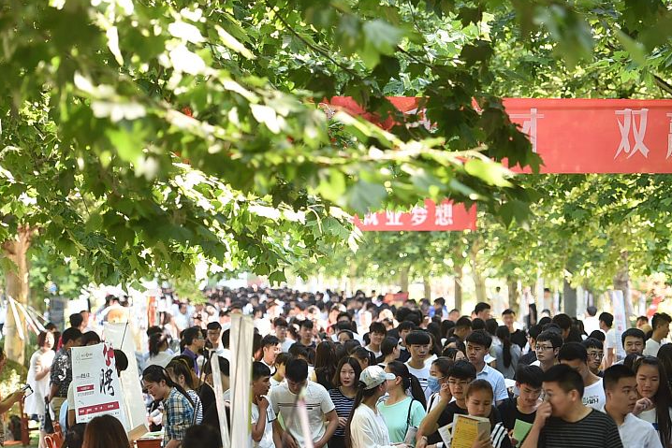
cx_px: 396
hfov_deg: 11.7
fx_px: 3286
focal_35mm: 176
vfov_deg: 7.8
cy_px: 354
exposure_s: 1/800
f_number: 2.8
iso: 1250
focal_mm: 105
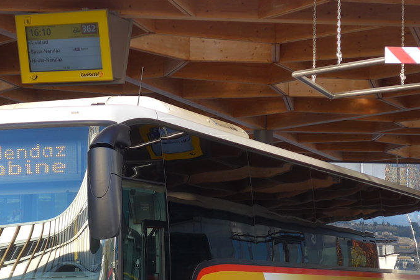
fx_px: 1423
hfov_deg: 16.7
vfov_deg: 11.1
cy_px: 267
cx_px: 128
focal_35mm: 122
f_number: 3.9
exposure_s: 1/80
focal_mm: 13.4
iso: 100
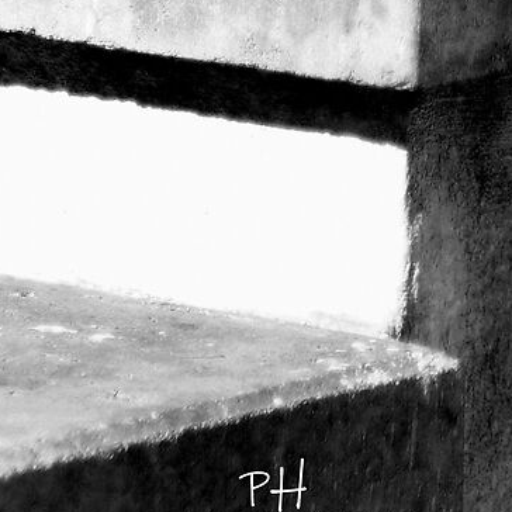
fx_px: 15479
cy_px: -504
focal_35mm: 925
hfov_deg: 1.9
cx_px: -1135
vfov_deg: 1.9
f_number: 4.8
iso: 100
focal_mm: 110
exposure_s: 1/320
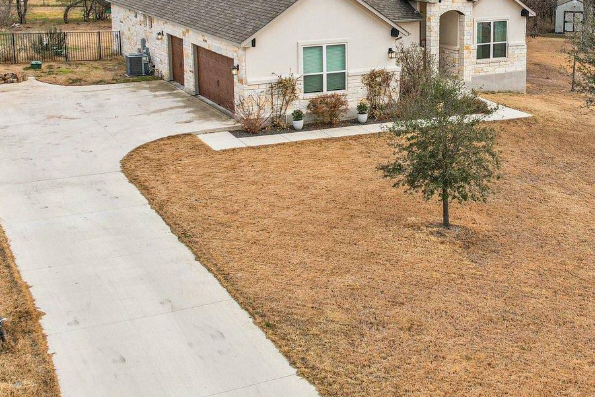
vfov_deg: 26.5
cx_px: 425
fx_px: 826
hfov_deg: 38.8
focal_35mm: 50
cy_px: 78
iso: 130
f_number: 2.8
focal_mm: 8.4
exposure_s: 1/1000
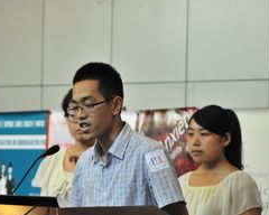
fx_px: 1306
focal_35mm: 164
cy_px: 139
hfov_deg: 11.7
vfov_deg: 9.4
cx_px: 67
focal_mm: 70
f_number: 2.8
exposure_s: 1/250
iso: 1100
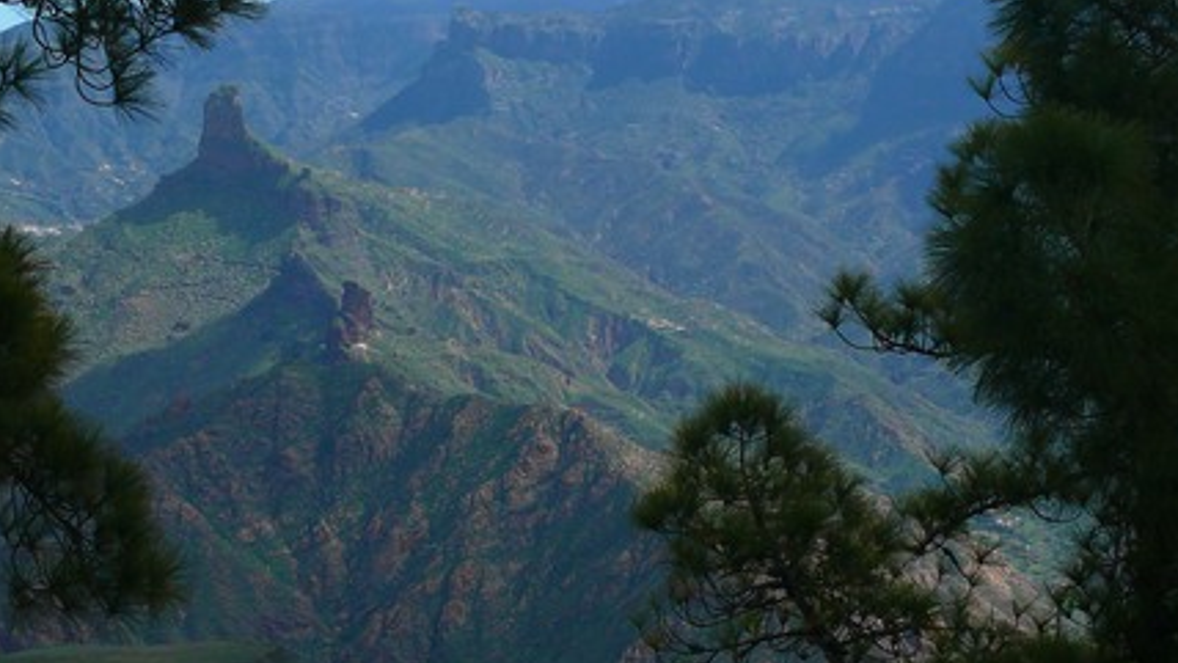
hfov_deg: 20.4
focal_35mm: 105
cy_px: 250
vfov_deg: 11.5
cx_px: 586
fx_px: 3281
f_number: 4.5
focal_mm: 11.7
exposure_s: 1/250
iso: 100
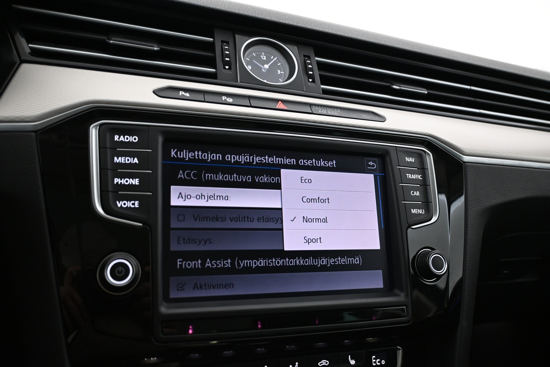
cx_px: 275
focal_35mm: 29
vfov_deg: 44.6
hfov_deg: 63.2
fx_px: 447
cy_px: 184
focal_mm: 19.5
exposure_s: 1/30
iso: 1600
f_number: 3.8
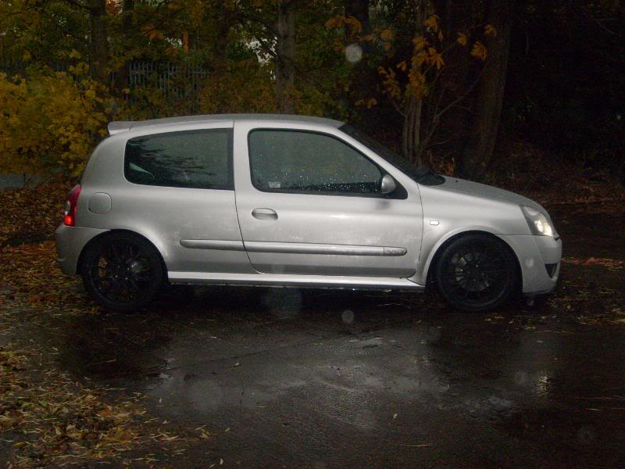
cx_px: 312
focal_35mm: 52
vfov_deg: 28.0
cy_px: 234
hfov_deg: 36.8
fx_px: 939
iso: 200
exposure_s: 1/60
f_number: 3.3
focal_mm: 8.7
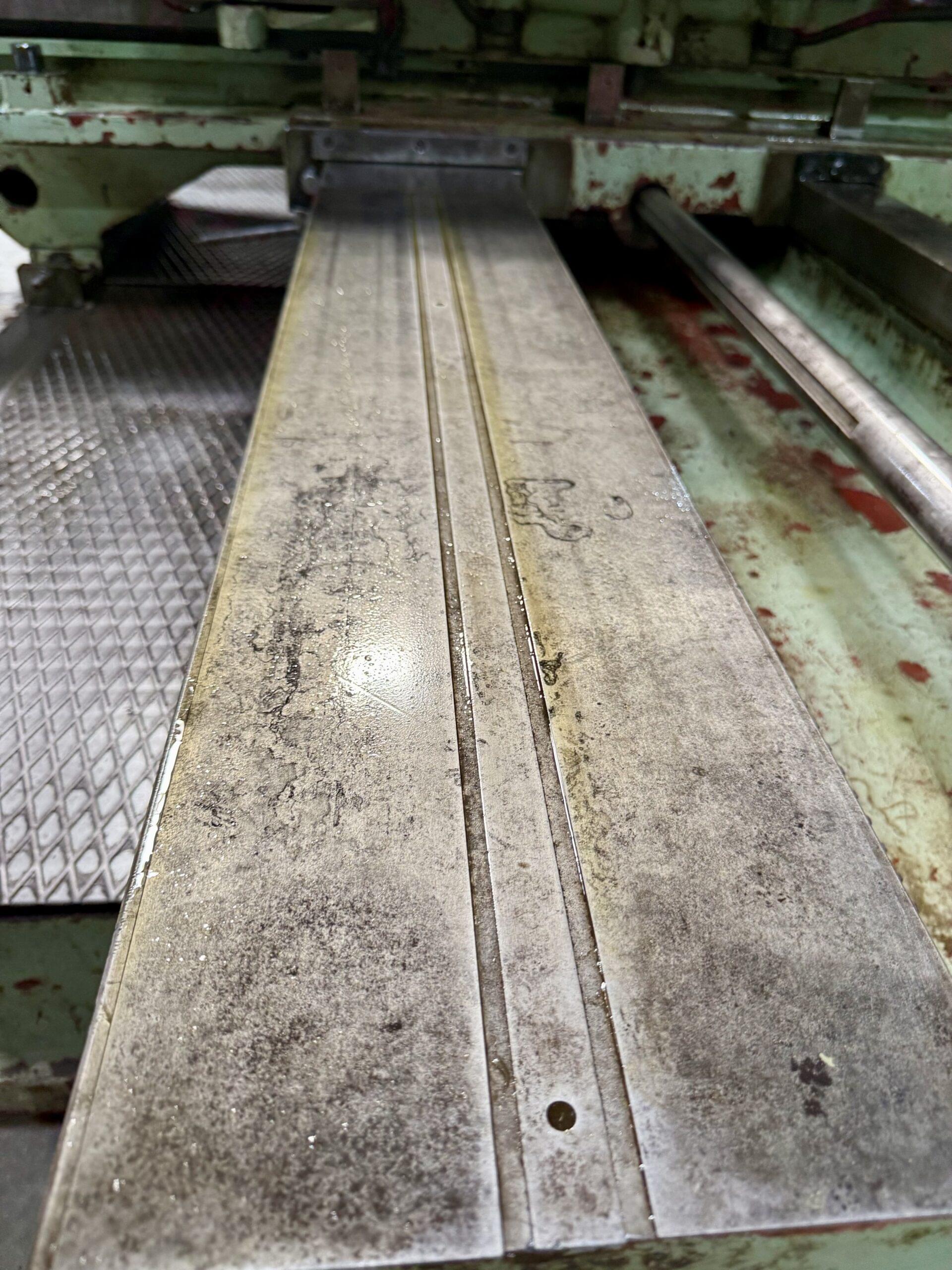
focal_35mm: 24
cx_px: 476
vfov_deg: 71.6
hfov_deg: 56.8
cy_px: 635
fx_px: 880
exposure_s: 1/100
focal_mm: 6.76
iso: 200
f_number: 1.78
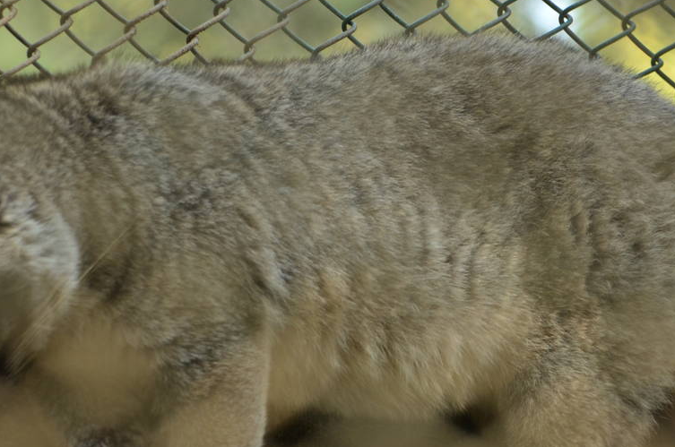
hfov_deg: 3.8
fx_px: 10143
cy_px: 268
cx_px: 284
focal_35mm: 542
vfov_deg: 2.5
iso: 250
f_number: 5
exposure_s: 1/160
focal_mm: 170
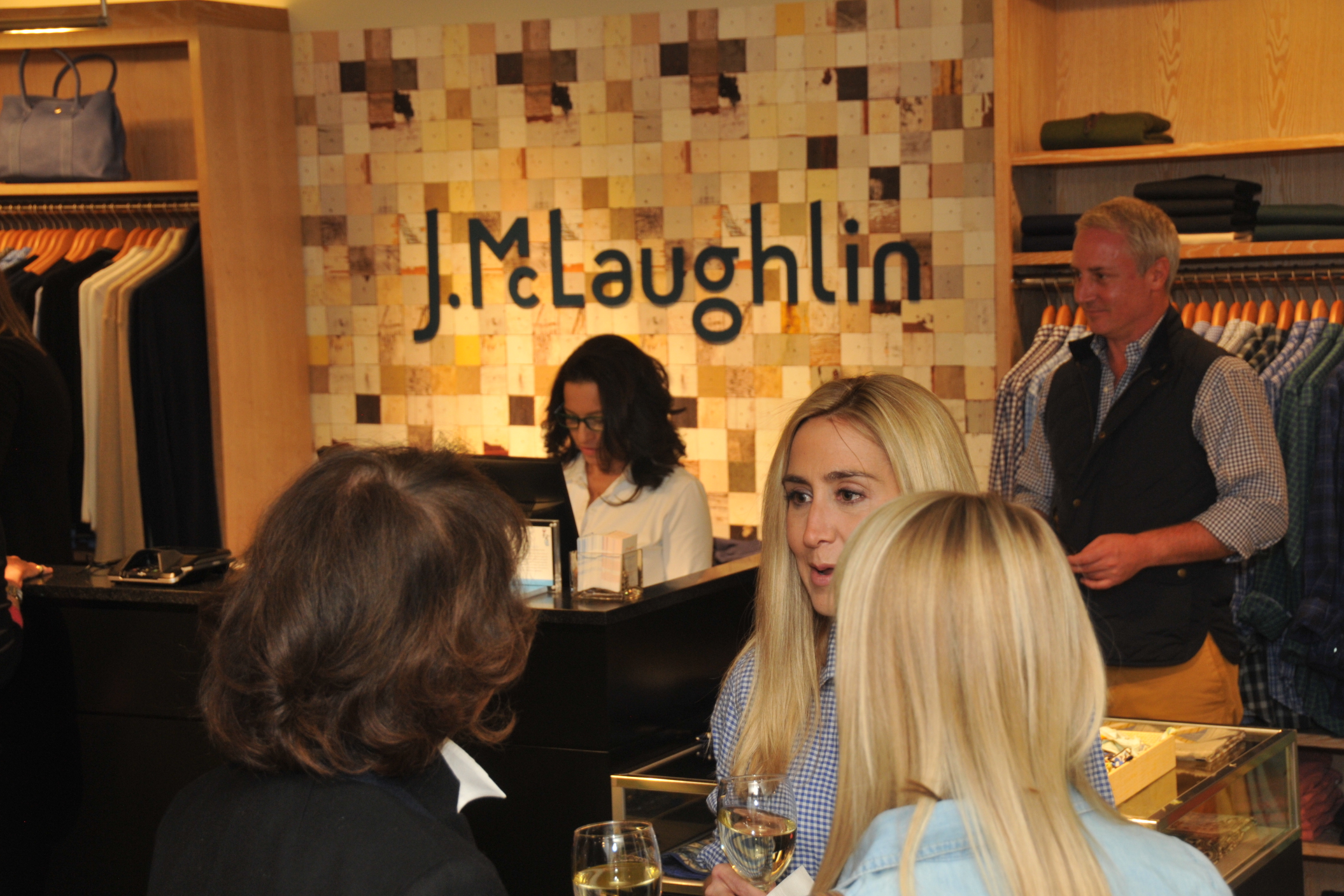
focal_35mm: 70
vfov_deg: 19.5
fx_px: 2613
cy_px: 447
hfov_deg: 28.8
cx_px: 673
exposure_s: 1/60
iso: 500
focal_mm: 46
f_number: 6.3
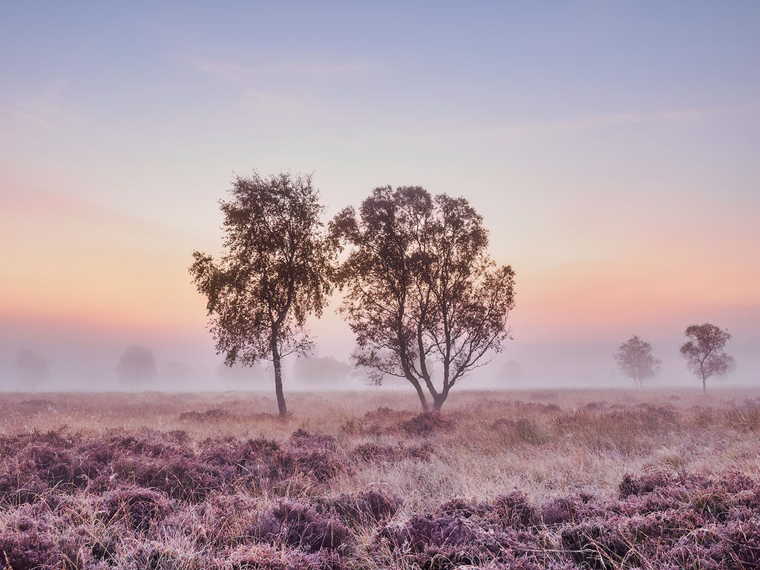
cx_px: 380
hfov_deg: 46.8
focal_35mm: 40
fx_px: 878
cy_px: 285
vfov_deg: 36.0
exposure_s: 1.3
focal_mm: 20
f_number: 6.3
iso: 200
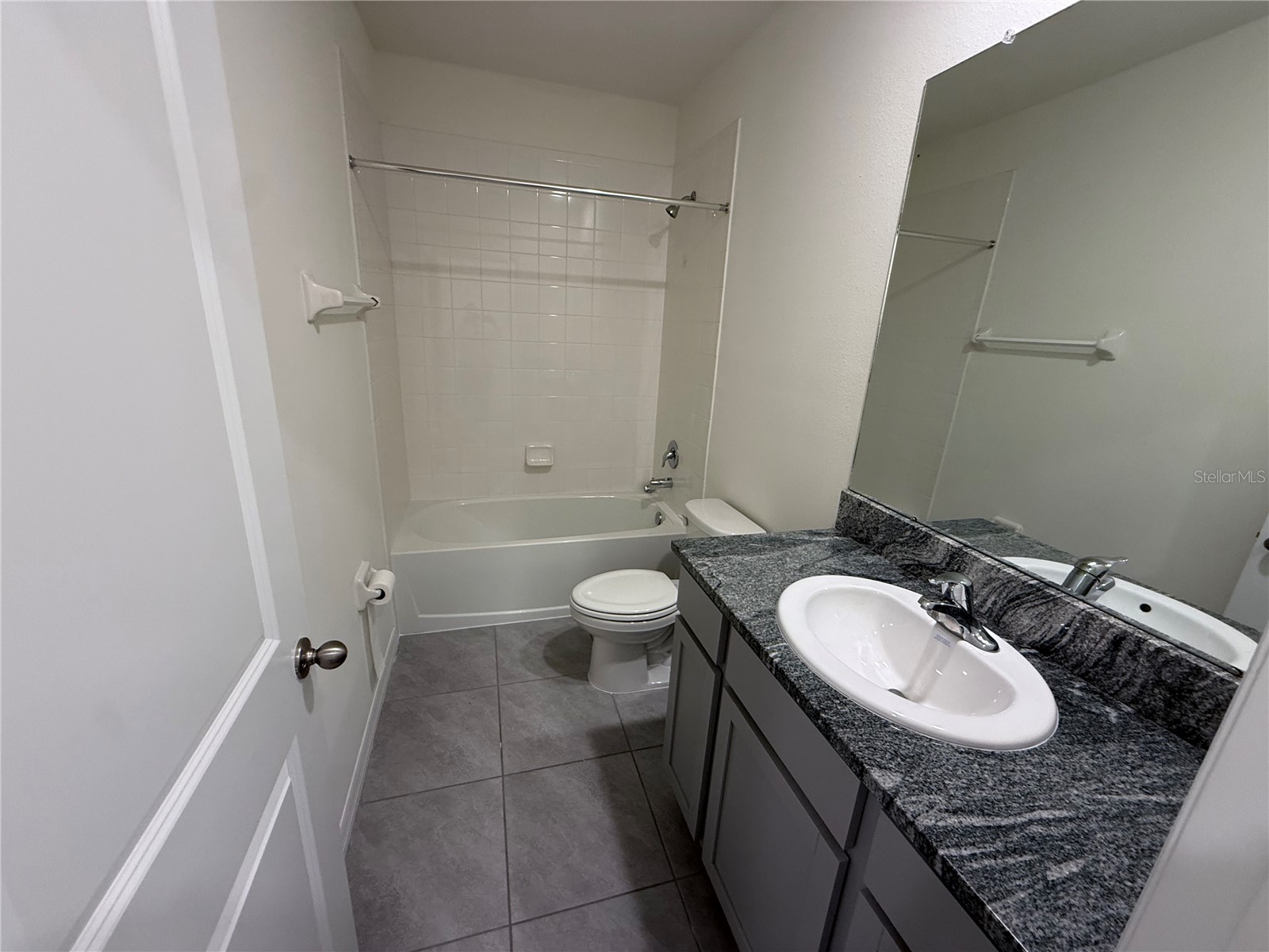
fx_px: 513
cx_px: 634
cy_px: 476
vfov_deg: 85.7
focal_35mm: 14
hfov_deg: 102.1
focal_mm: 2.22
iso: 200
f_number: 2.2
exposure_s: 1/60
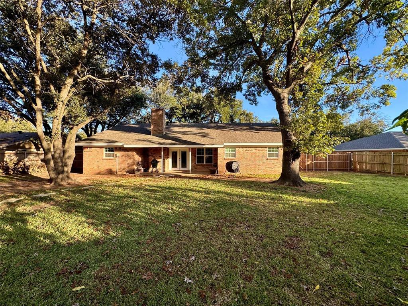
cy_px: 153
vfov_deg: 85.7
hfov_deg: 102.1
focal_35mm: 14
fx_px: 165
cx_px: 204
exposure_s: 1/325
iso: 40
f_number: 2.2
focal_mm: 2.22
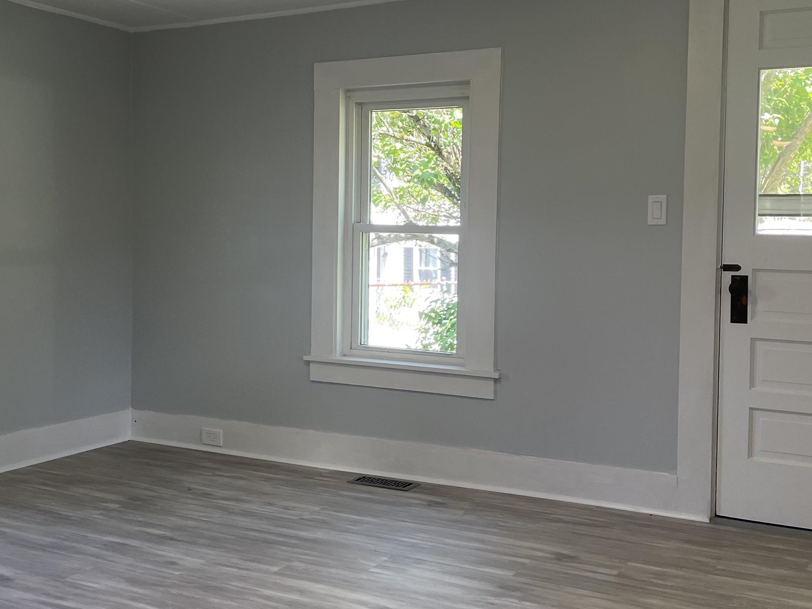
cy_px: 273
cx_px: 306
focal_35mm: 45
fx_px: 1056
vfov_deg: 32.2
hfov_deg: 41.8
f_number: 1.6
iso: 64
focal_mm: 4.2
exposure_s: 1/120
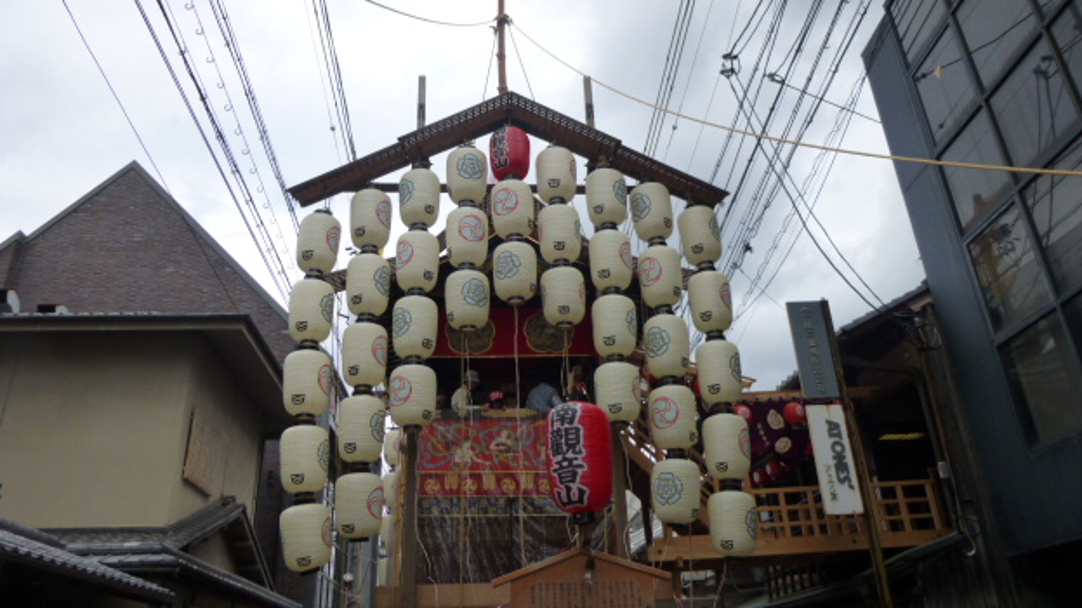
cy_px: 226
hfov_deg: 67.9
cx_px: 531
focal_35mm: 28
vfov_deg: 41.1
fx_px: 803
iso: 160
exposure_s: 1/1000
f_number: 3.1
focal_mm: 4.5
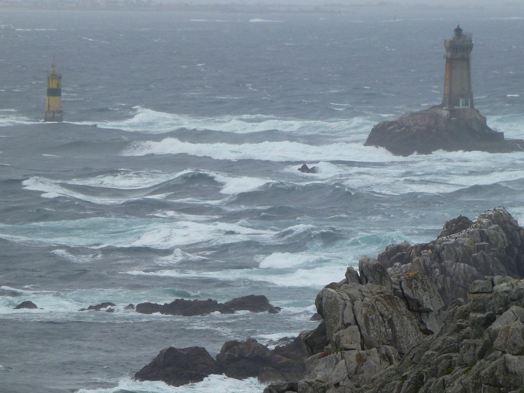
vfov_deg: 5.4
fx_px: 4178
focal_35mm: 276
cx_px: 290
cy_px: 249
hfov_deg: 7.2
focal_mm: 32.6
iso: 100
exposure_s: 1/800
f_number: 5.4
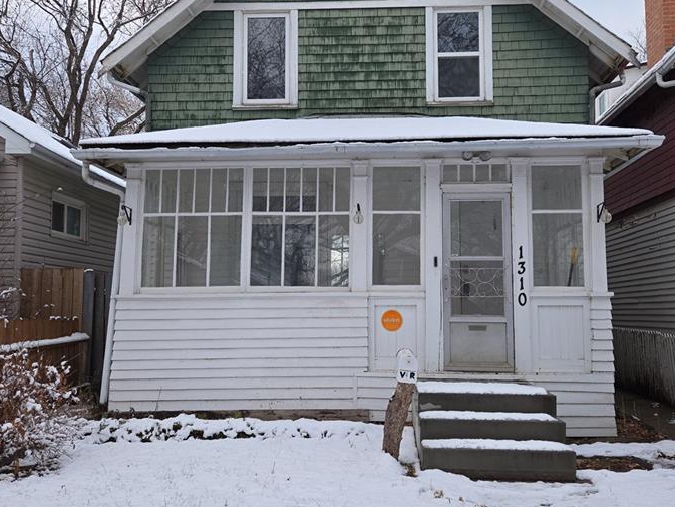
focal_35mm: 35
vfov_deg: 40.7
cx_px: 357
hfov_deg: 52.6
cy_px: 240
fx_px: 683
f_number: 1.8
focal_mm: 5.4
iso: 25
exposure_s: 1/229
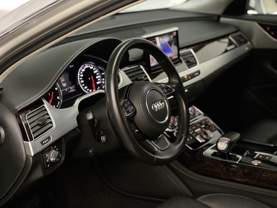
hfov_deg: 25.3
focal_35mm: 77
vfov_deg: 19.1
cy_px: 104
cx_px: 138
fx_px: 616
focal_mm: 9
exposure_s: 1/15
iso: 500
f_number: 2.8
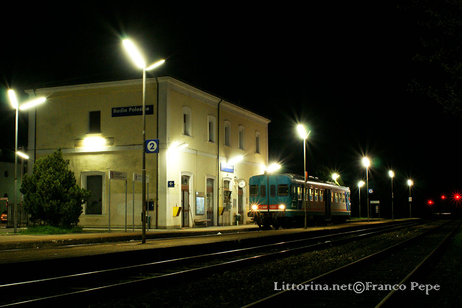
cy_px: 154
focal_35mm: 42
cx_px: 231
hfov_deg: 46.4
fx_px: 539
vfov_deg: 31.9
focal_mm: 28
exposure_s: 2.5
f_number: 13
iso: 800
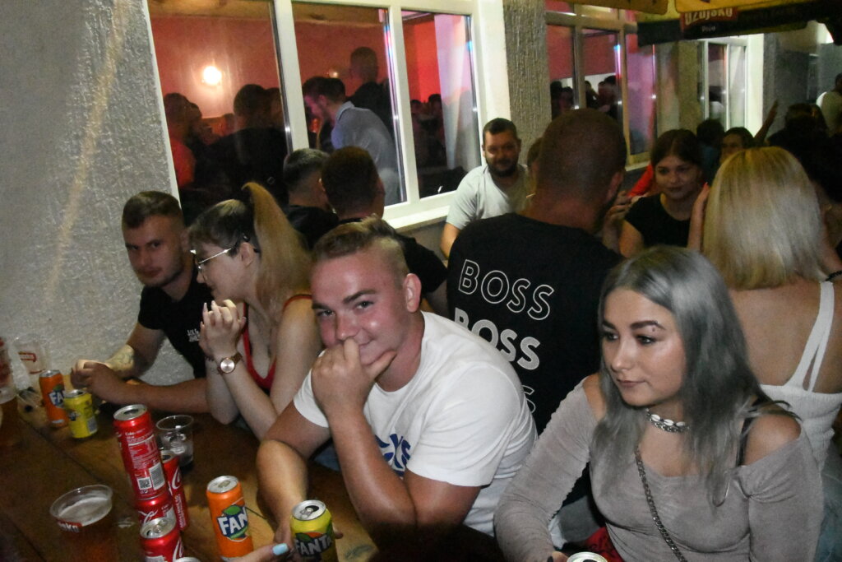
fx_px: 632
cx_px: 421
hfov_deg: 67.4
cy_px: 281
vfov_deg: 47.9
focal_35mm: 27
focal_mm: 18
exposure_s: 1/60
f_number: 13
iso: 51200
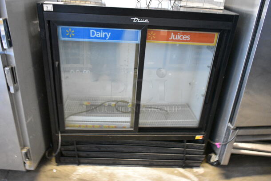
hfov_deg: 61.9
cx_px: 136
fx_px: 226
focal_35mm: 30
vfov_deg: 43.7
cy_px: 90
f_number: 4.5
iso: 6400
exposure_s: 1/80
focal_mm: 20
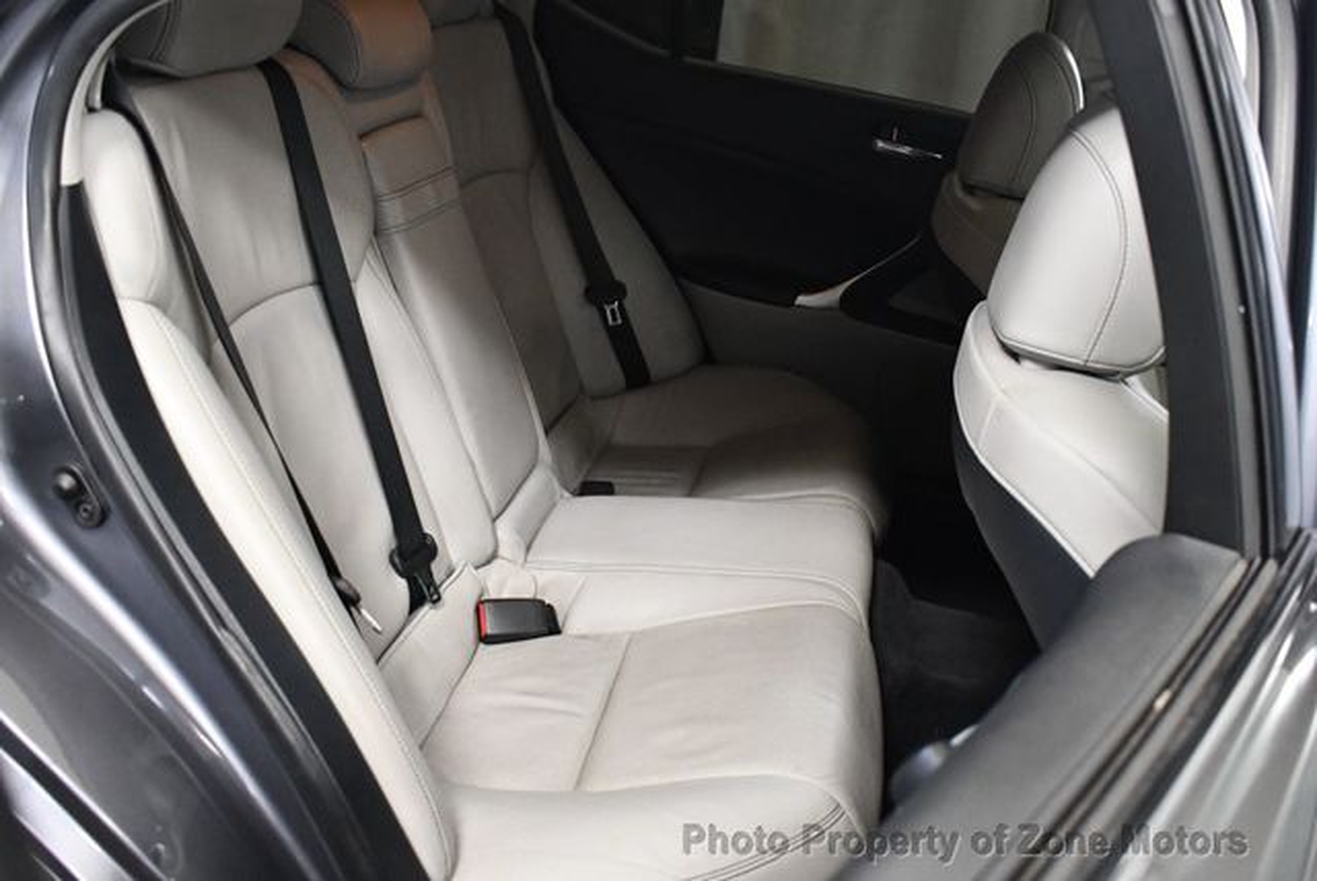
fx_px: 1318
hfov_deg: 53.1
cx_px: 658
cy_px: 440
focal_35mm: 36
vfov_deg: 36.9
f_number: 3.5
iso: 3200
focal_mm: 18
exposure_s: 1/100
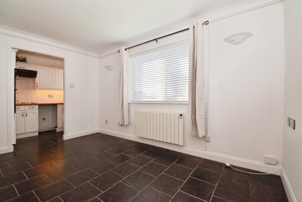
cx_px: 151
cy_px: 101
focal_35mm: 15
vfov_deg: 77.4
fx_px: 126
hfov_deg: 100.4
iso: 1000
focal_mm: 10
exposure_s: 1/60
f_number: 20
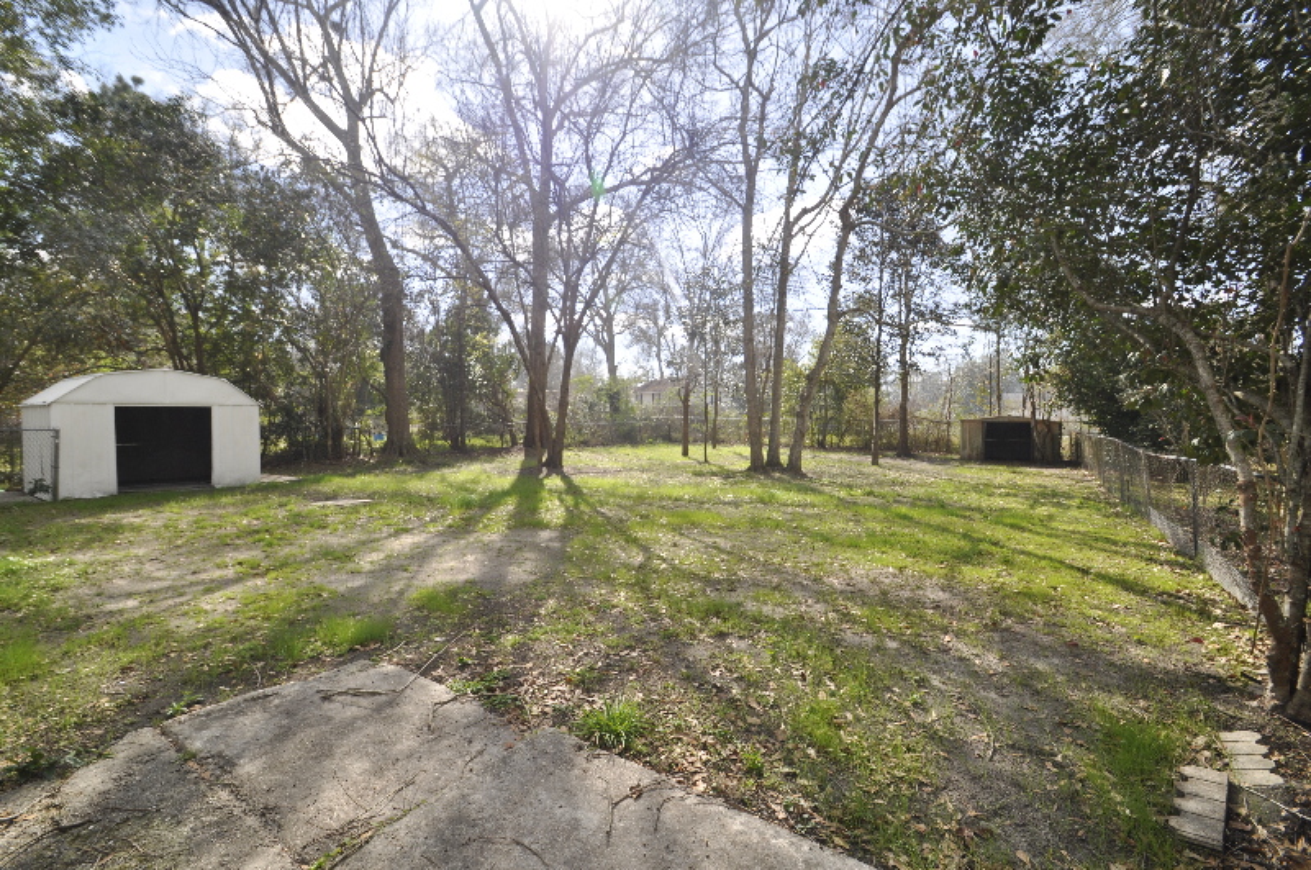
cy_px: 435
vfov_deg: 77.2
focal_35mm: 15
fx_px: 545
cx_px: 656
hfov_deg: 100.5
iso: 200
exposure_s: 1/250
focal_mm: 10
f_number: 8
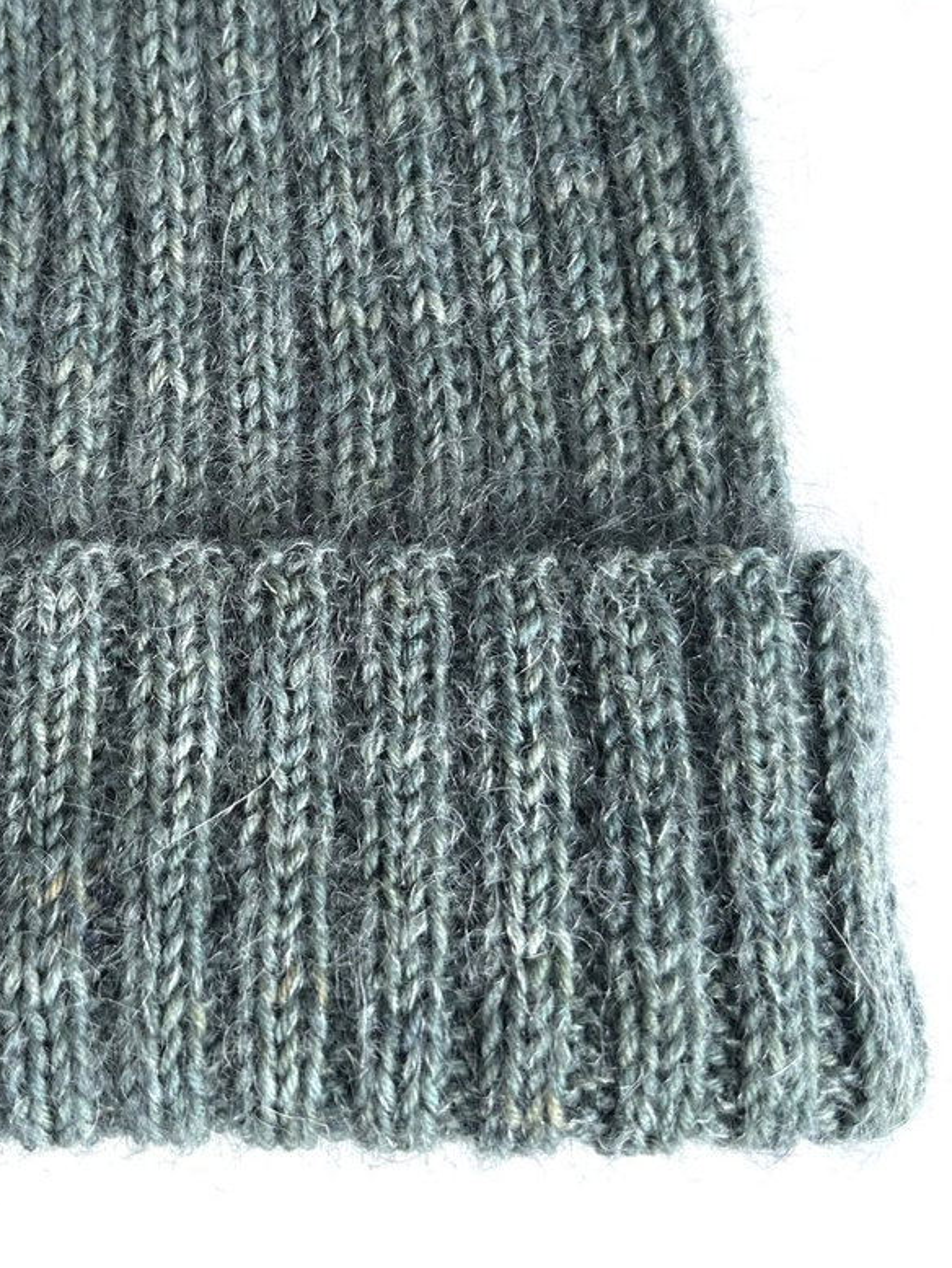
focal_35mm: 37
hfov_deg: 38.1
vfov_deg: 49.2
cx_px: 290
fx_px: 1356
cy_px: 414
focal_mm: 6.86
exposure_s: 1/121
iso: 125
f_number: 1.78
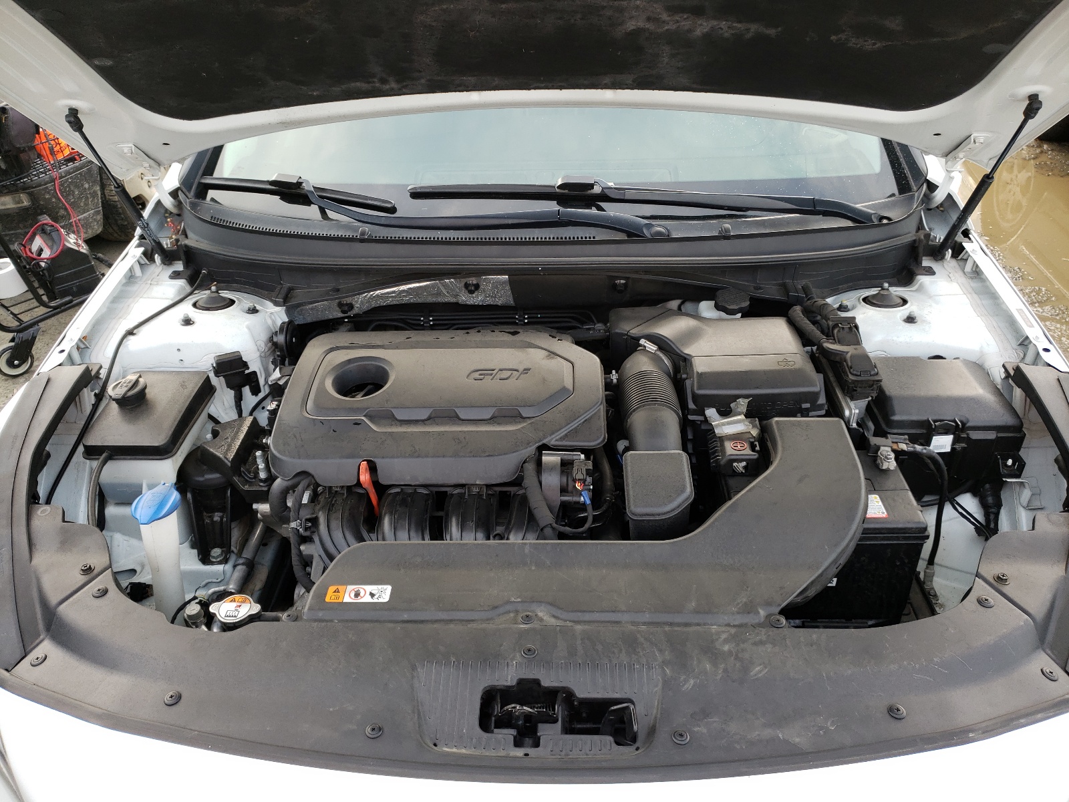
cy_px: 401
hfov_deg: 67.3
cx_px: 534
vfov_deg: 53.1
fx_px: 803
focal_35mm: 26
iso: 50
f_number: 1.5
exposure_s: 1/139
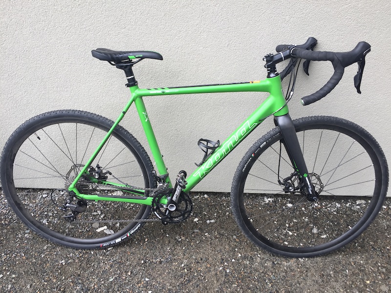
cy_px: 146
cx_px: 196
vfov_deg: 48.2
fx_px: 328
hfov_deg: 61.7
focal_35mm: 29
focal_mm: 4.15
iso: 32
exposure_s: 1/123
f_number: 2.2
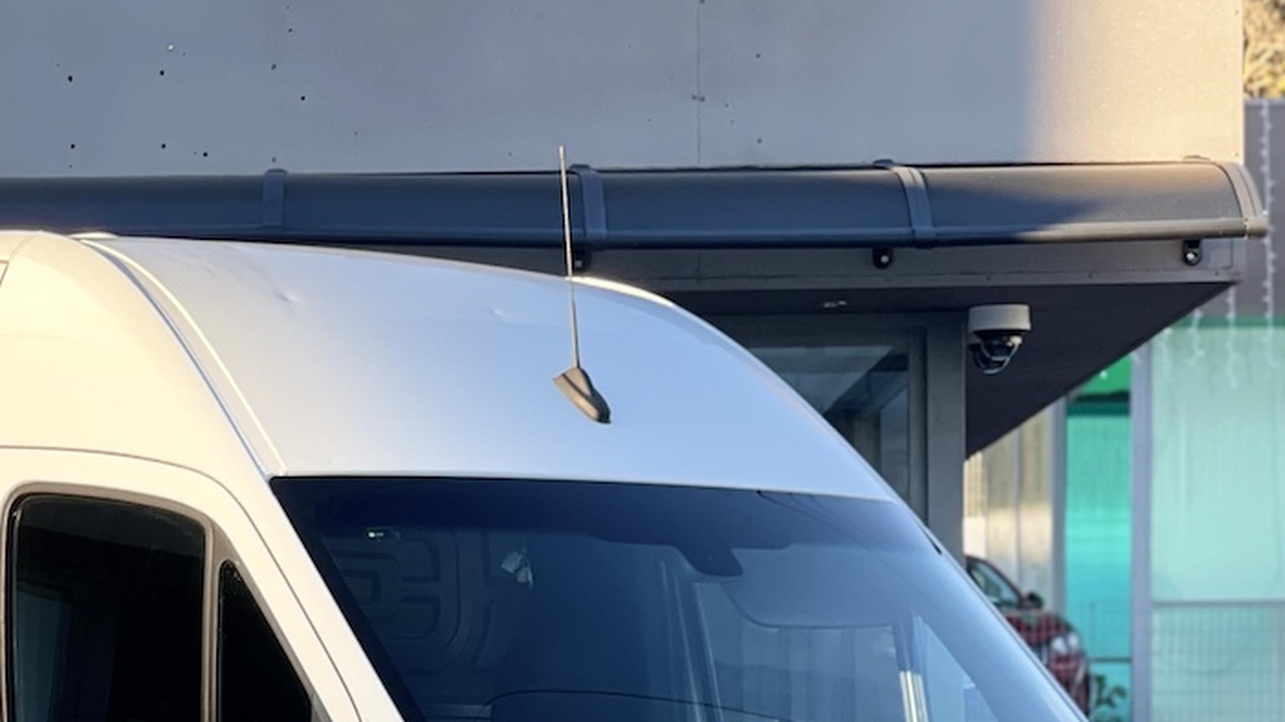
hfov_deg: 13.8
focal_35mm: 155
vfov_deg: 7.7
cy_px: 939
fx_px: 5280
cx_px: 248
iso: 25
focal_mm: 7.5
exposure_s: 1/168
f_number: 2.2
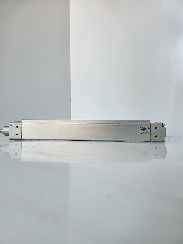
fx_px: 169
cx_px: 92
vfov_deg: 71.6
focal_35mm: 24
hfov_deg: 56.8
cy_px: 122
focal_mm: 5
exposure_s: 1/119
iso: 40
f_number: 1.8
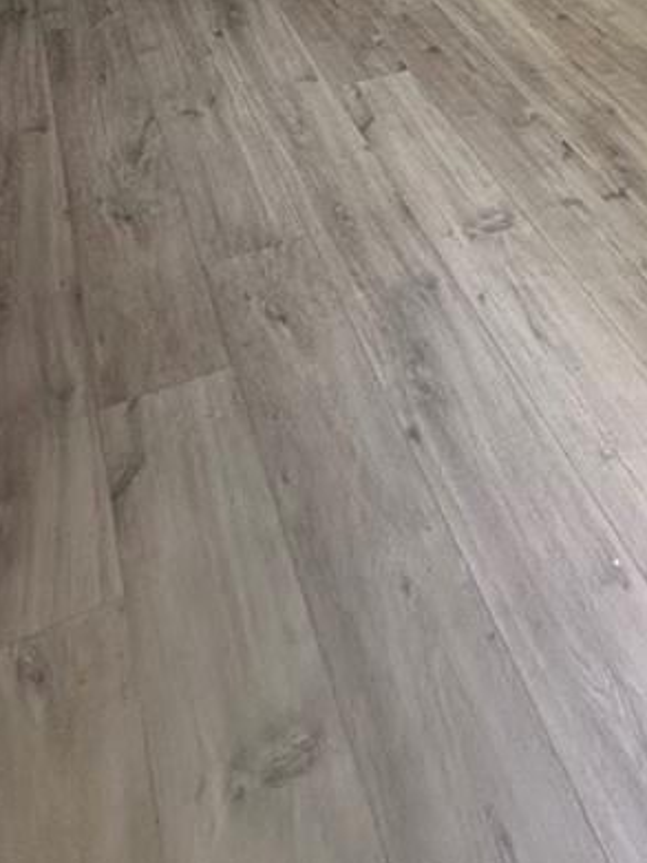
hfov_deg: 32.3
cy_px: -307
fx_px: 1072
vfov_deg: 31.5
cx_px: 552
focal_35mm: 43
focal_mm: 2.22
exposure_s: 1/99
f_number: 2.2
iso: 125
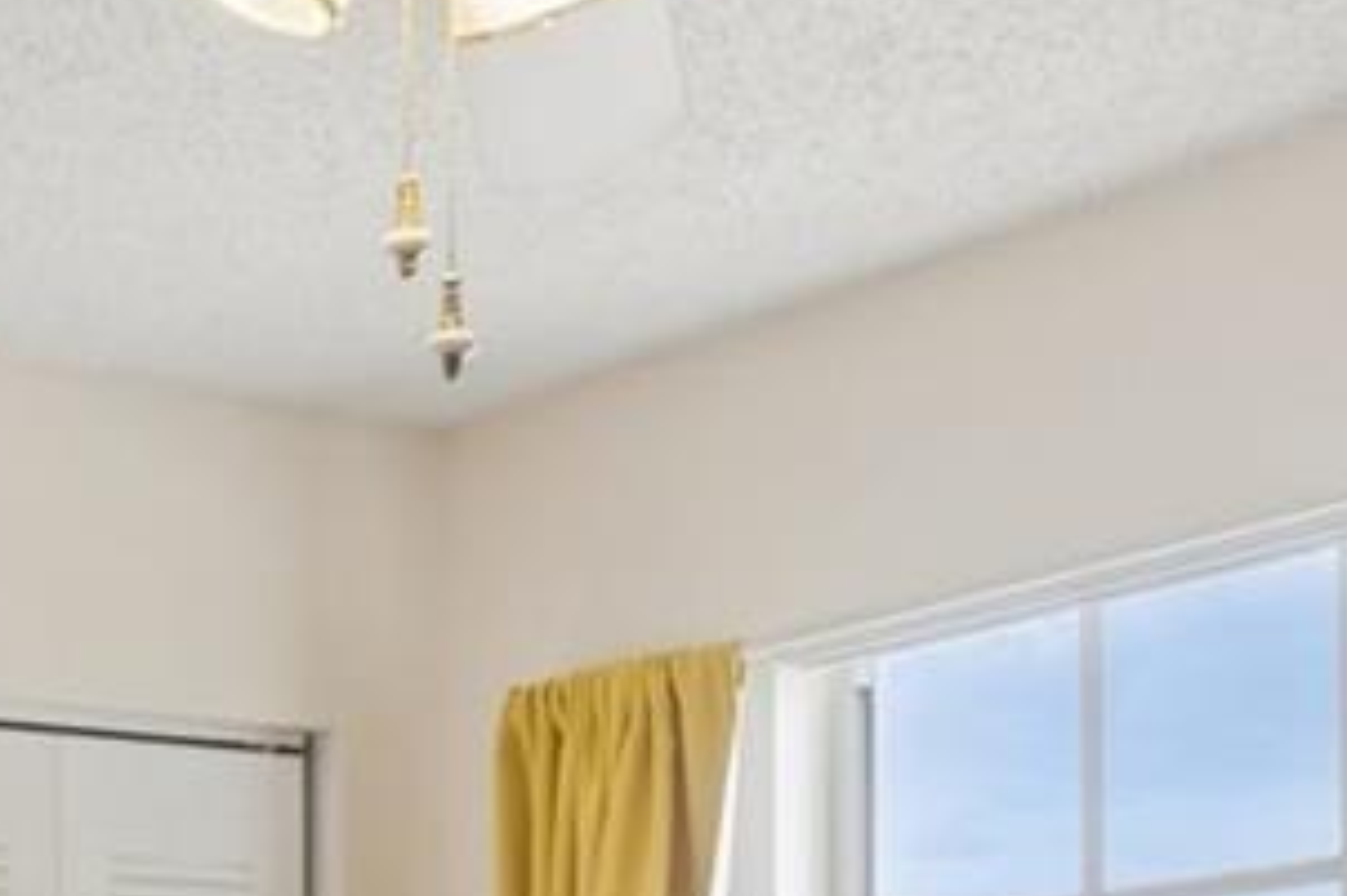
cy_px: 1449
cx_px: -633
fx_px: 3366
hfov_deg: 19.8
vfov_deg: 14.0
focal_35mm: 90
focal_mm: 17
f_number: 8
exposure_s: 1/40
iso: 400
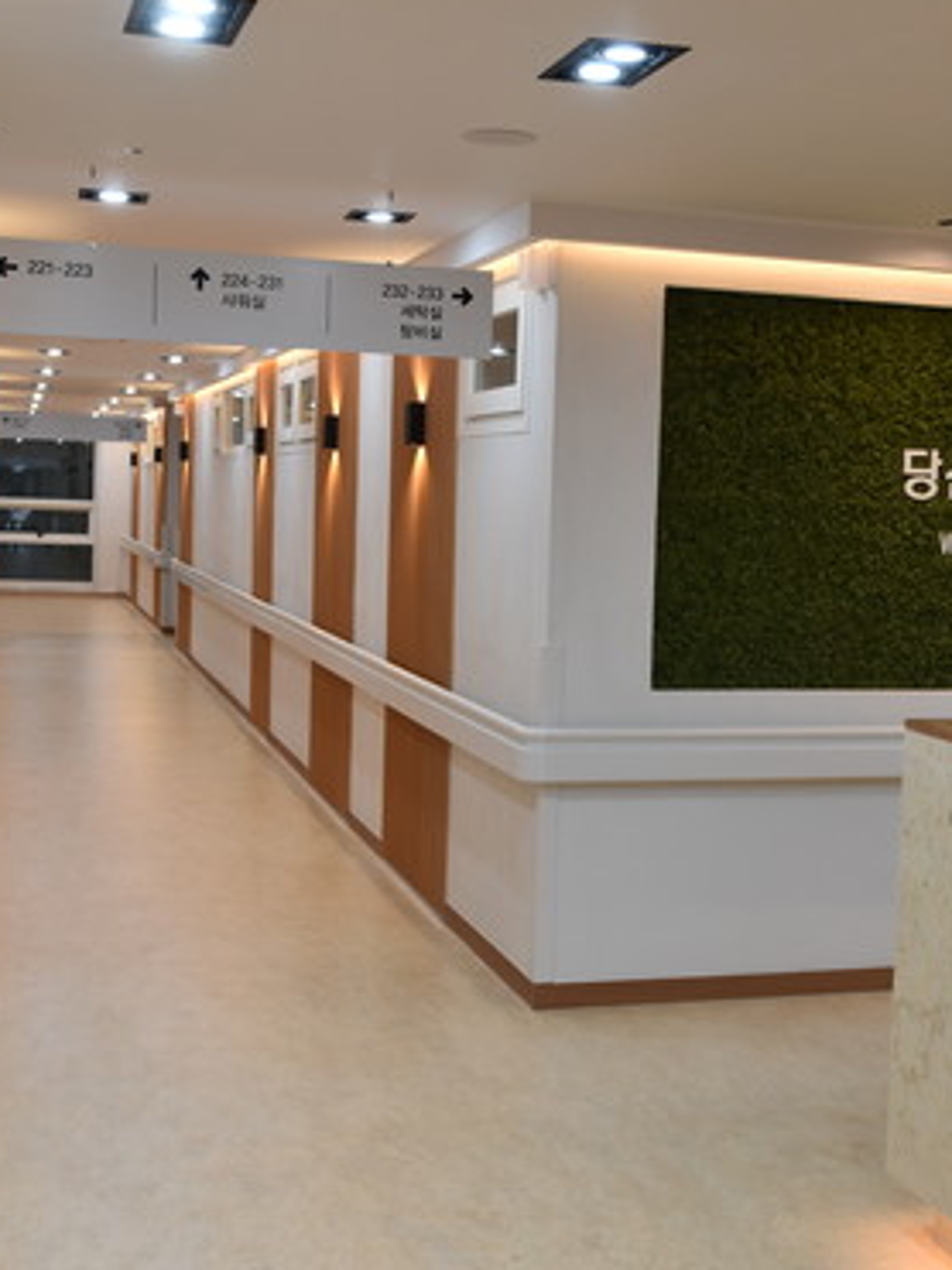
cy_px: 613
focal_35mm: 56
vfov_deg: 34.4
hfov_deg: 25.9
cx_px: 654
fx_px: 2055
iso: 400
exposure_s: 1/100
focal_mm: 24
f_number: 5
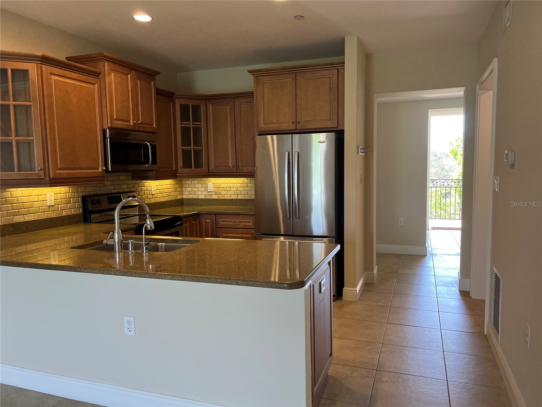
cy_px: 204
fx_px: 407
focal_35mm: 26
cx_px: 271
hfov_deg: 67.3
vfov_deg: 53.1
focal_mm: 5.7
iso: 80
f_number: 1.5
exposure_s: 1/120
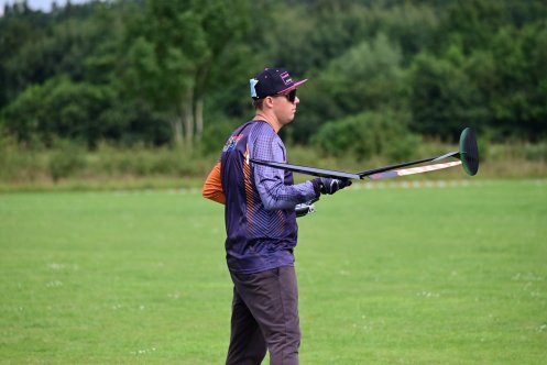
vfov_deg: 5.7
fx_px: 3649
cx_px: 274
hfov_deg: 8.6
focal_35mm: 240
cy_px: 182
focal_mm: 240
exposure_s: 1/2500
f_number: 5.6
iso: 800
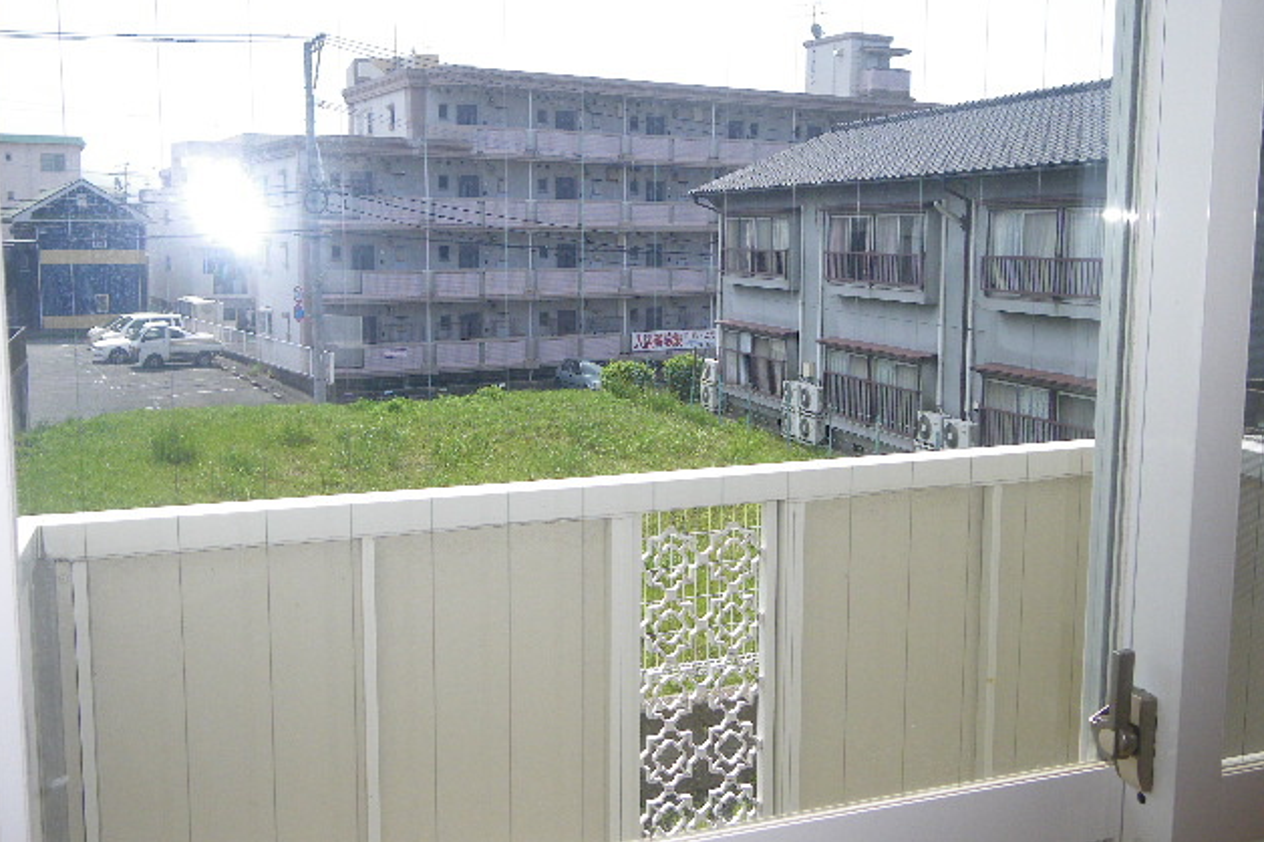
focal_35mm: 35
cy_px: 375
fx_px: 1228
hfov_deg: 54.5
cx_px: 622
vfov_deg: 37.8
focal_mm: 5.8
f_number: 2.8
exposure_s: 1/640
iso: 80
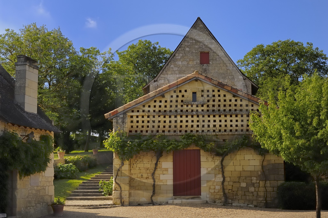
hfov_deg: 33.4
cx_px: 164
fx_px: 546
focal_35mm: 60
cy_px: 109
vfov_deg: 22.6
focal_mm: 40
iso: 100
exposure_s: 1/160
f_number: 6.7
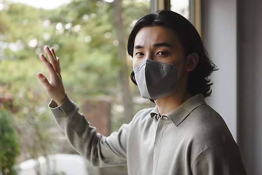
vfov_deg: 20.9
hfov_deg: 30.9
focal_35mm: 65
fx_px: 473
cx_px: 131
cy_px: 88
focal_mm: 65
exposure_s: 1/125
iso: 200
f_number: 3.2
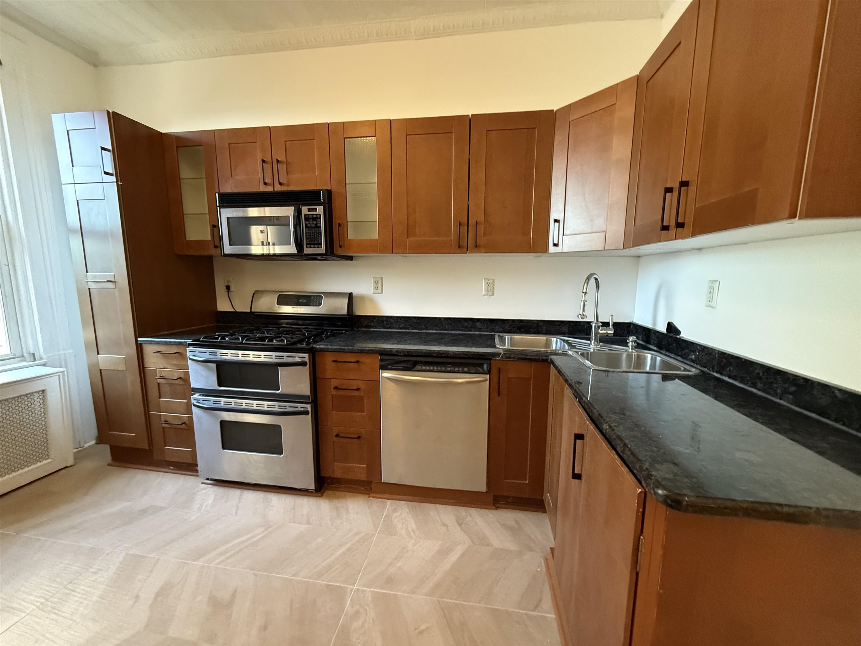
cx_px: 430
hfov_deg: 102.1
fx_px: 348
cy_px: 323
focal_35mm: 14
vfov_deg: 85.7
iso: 800
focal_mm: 2.22
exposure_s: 1/60
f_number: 2.2
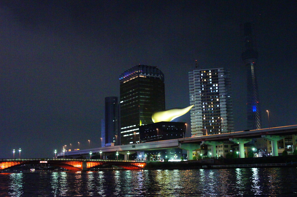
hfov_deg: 46.4
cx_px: 148
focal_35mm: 42
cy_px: 98
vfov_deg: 31.8
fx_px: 346
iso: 6400
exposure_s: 1/40
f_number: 3.5
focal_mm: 28
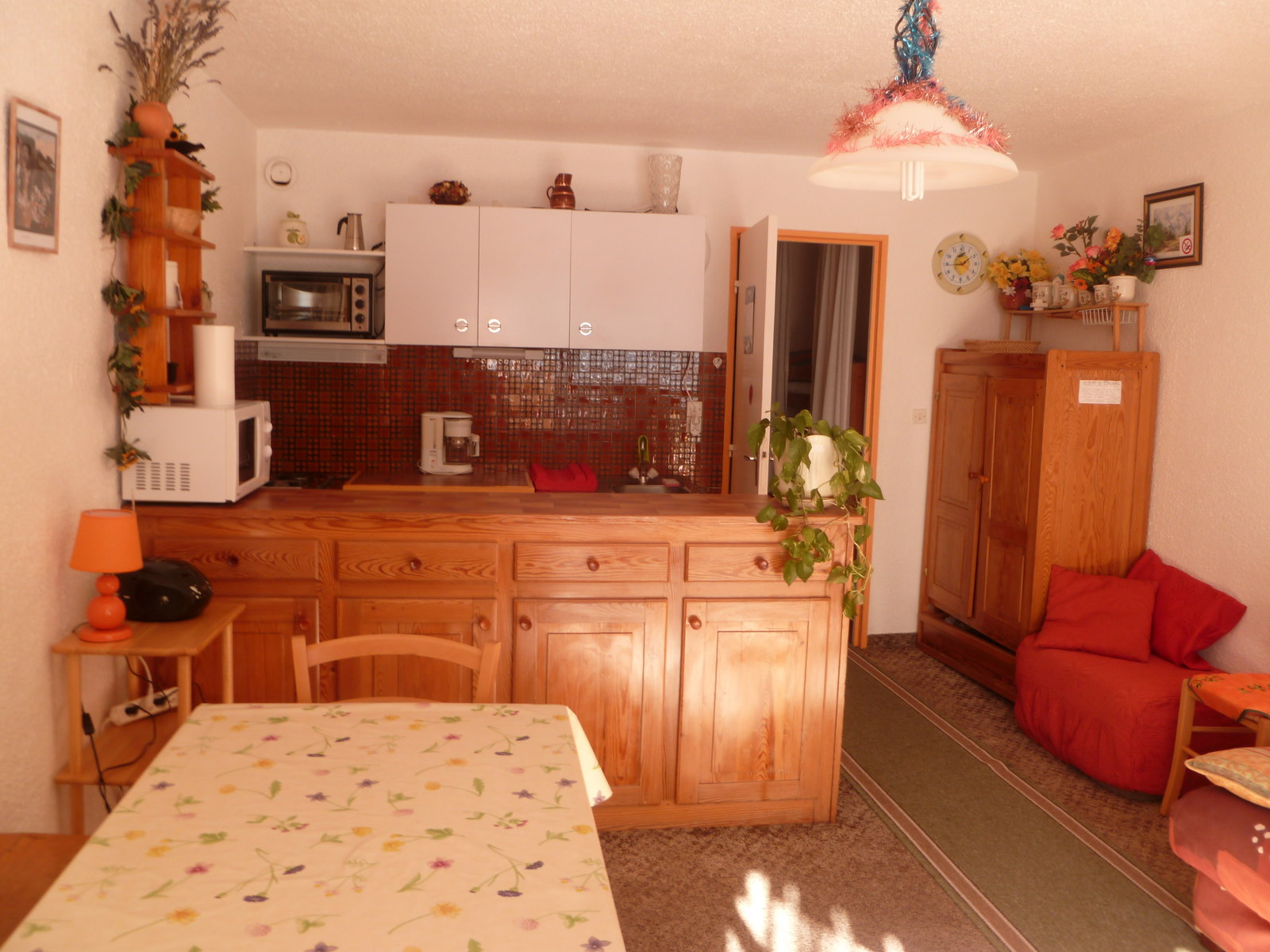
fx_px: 1027
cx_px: 635
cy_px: 476
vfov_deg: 49.7
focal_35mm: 28
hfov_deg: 63.4
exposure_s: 1/30
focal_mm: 5
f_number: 3.3
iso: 80
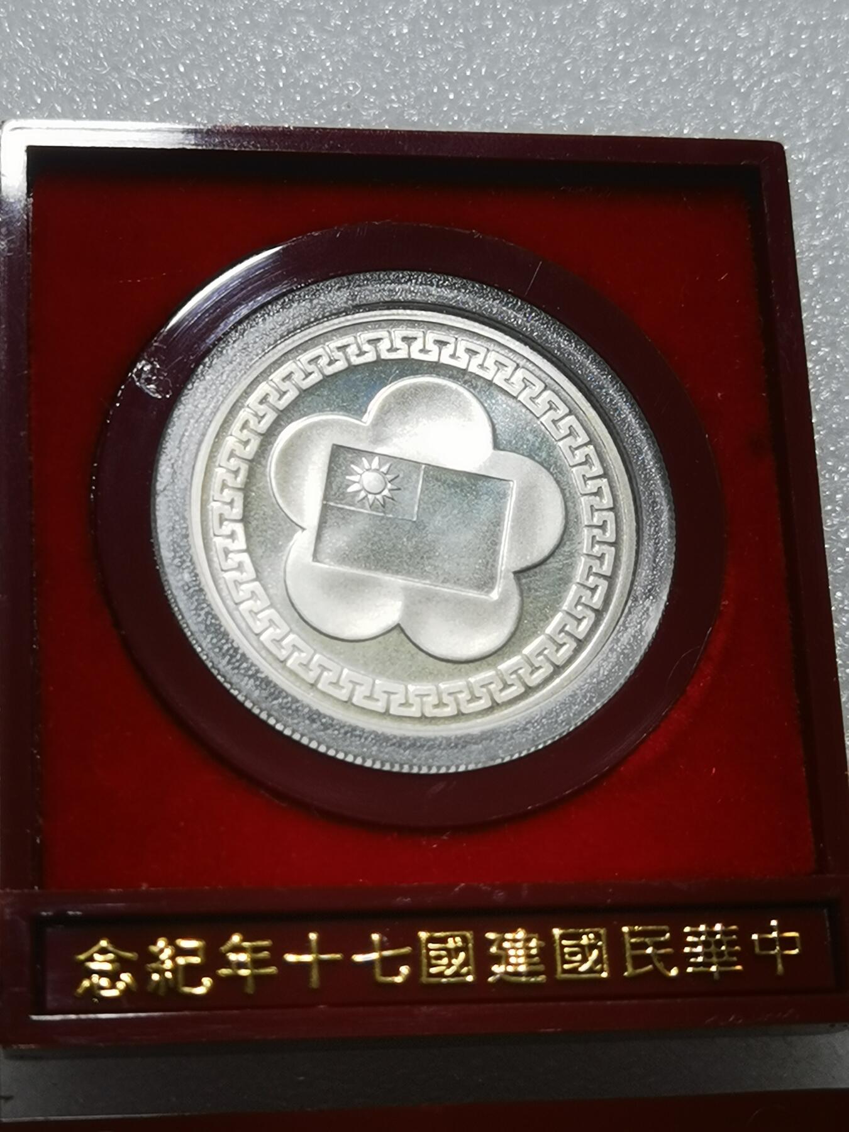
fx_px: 2289
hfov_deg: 21.0
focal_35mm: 70
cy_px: 566
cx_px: 424
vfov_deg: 27.8
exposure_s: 1/121
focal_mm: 6.67
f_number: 1.9
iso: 50
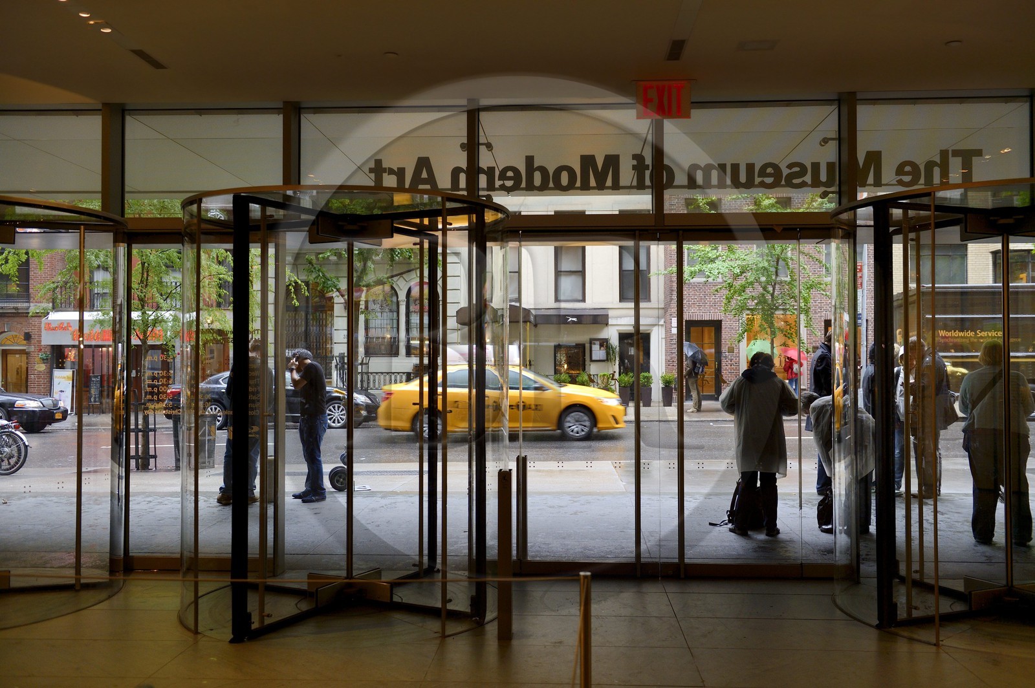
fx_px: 977
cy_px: 344
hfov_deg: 55.8
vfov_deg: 38.8
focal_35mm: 34
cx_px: 518
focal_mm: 34
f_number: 3.5
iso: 800
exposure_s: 1/125
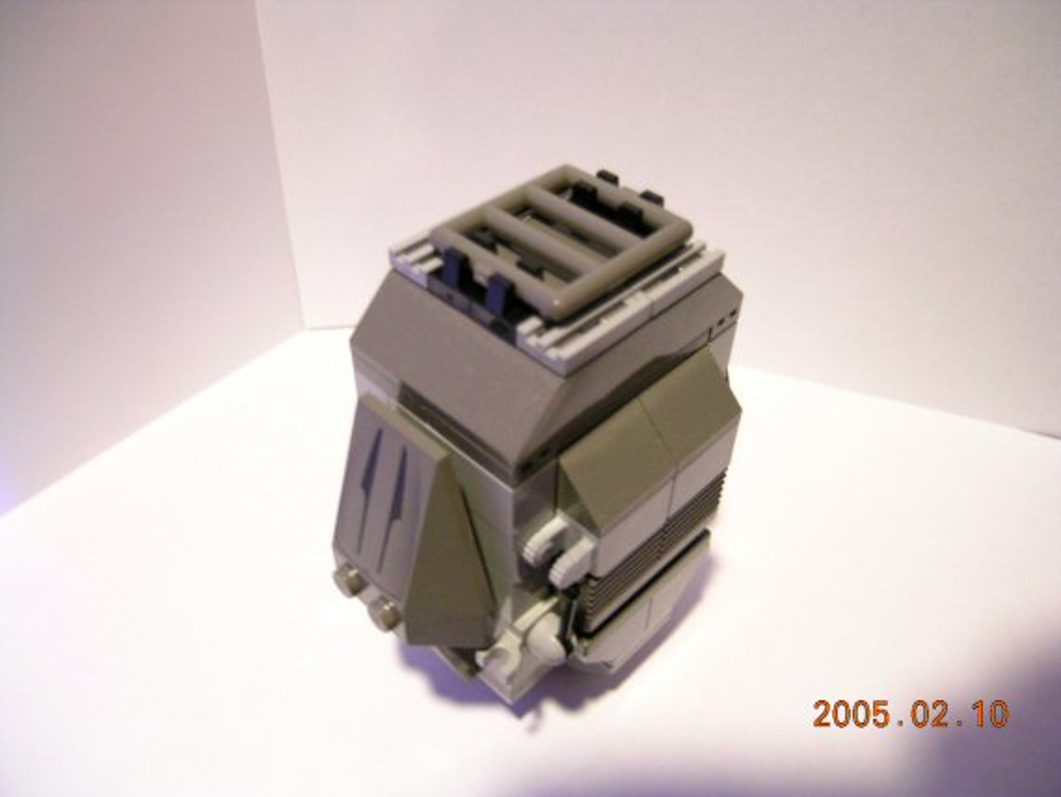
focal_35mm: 28
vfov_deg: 49.8
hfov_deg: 63.4
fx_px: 859
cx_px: 530
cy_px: 398
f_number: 2.8
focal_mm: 5.8
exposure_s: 1
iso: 200
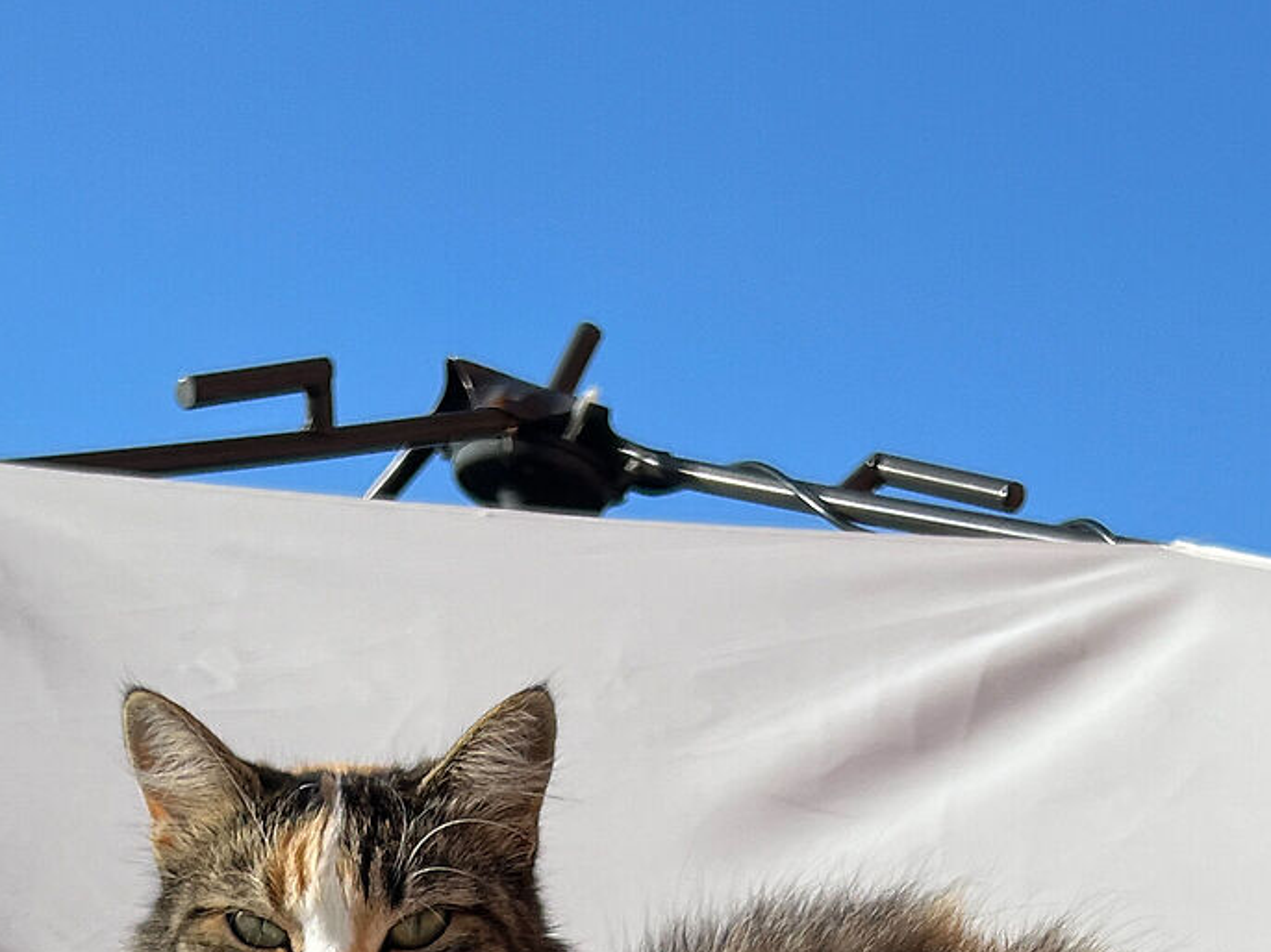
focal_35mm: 91
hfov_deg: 21.5
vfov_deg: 14.6
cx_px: 430
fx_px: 3340
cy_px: 1589
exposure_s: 1/2841
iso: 50
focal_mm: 5.7
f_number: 1.5
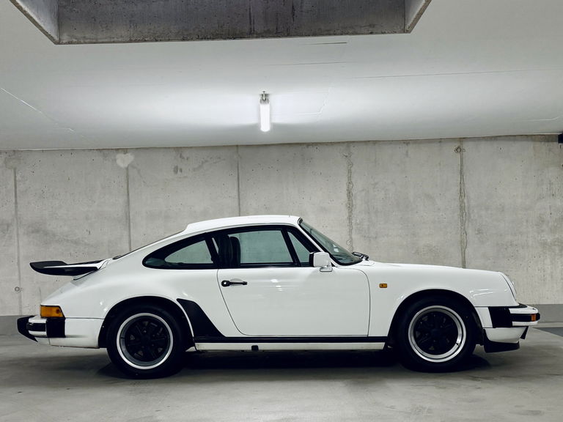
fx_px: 390
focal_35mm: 24
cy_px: 211
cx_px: 282
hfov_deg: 71.6
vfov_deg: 56.8
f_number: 1.78
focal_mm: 6.76
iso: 200
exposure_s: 1/100
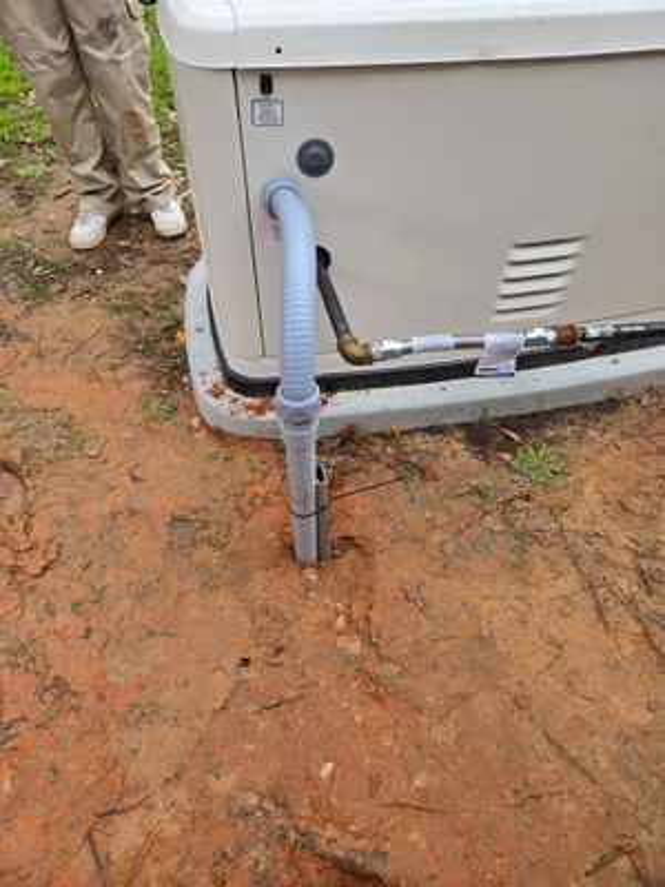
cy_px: 444
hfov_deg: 58.9
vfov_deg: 73.9
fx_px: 589
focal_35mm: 23
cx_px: 332
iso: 40
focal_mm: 5.4
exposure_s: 1/180
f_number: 1.8
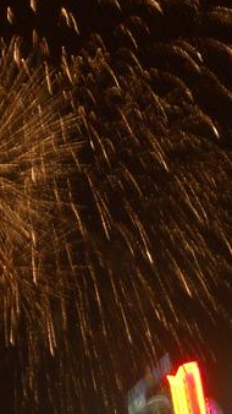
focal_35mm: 101
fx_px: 1105
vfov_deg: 21.1
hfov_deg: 11.9
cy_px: 134
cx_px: 33
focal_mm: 8.2
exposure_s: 1/8
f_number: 3.1
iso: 100
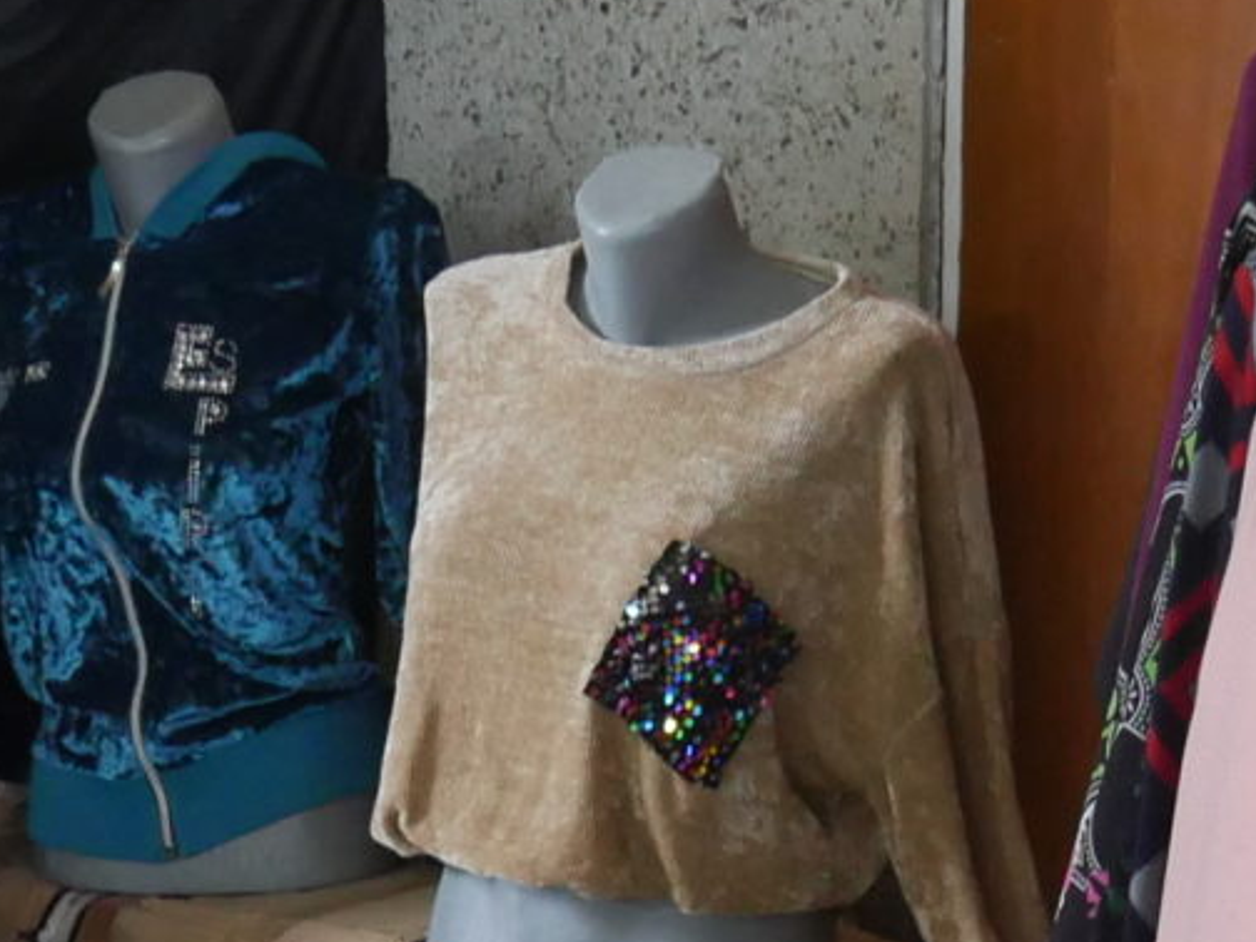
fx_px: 4427
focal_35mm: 122
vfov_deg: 11.7
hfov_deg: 16.1
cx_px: 862
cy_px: 1381
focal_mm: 12
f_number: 3.5
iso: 1600
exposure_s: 1/60
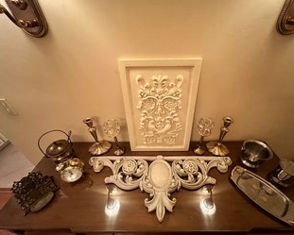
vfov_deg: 88.0
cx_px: 156
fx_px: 122
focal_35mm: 14
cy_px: 116
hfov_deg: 100.5
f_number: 1.8
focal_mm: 1.57
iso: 640
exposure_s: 1/40
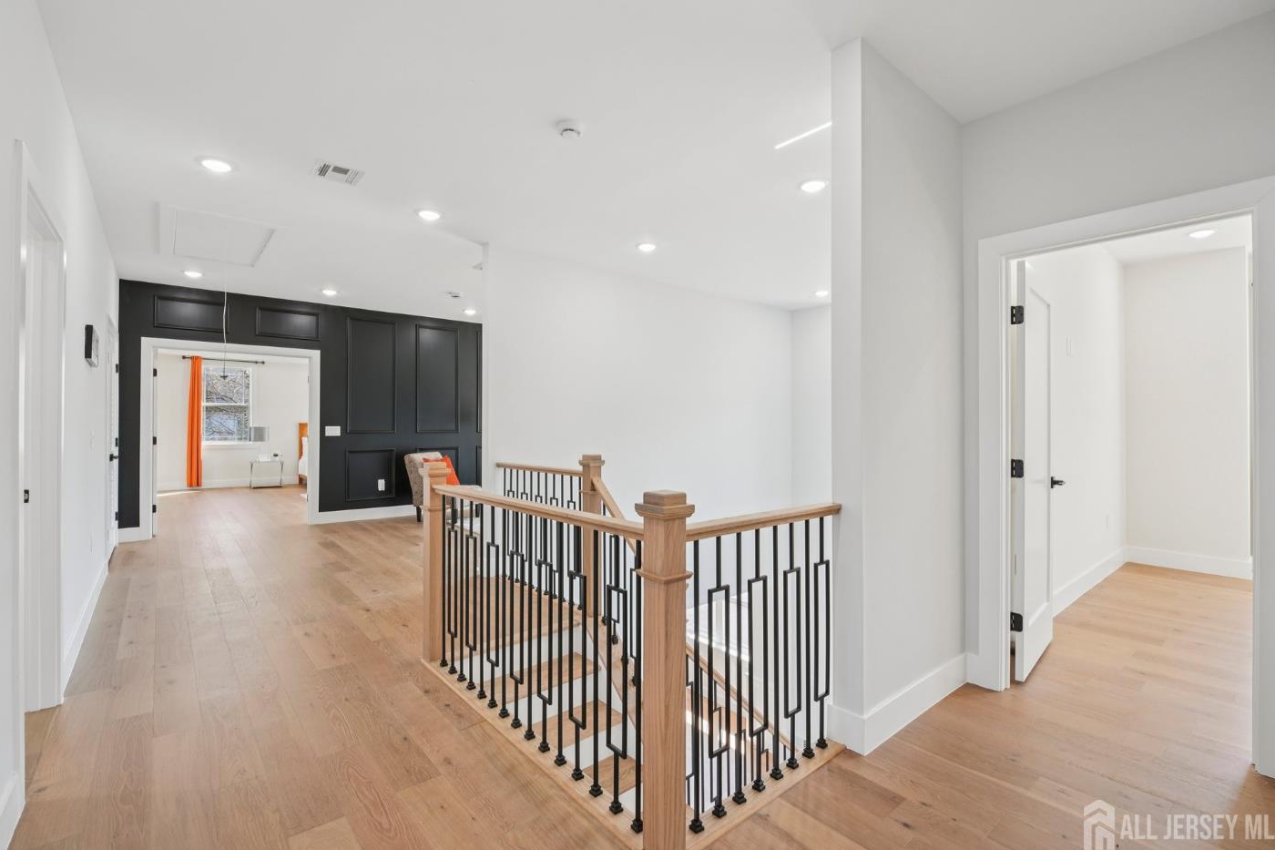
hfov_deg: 100.4
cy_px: 411
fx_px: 531
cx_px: 626
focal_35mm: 15
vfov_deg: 77.3
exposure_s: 1/30
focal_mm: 14
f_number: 9
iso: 400
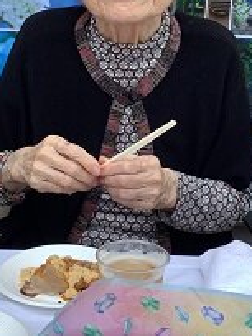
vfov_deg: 25.5
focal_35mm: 76
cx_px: 120
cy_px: 114
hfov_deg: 19.4
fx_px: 738
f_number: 2.4
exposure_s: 1/374
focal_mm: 3.3
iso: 25
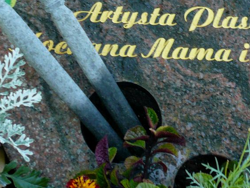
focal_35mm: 111
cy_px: -34
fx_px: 802
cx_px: 197
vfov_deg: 13.0
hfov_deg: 17.6
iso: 100
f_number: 3.3
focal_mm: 6.9
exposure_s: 1/40
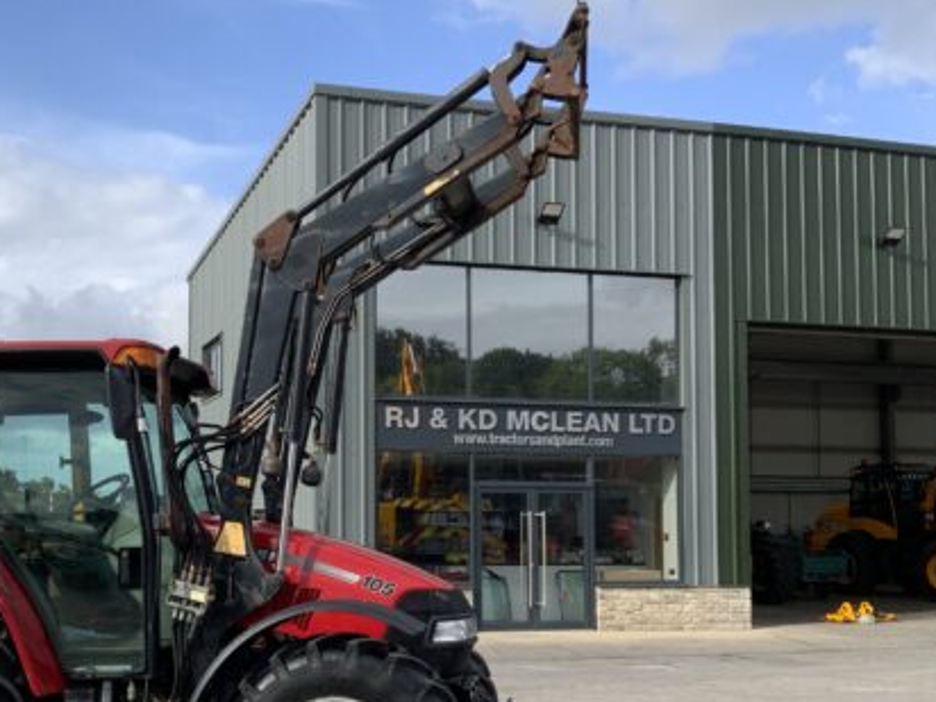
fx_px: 1217
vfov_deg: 32.0
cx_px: 316
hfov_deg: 41.6
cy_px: 457
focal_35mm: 45
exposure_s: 1/1144
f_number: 1.8
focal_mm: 3
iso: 16
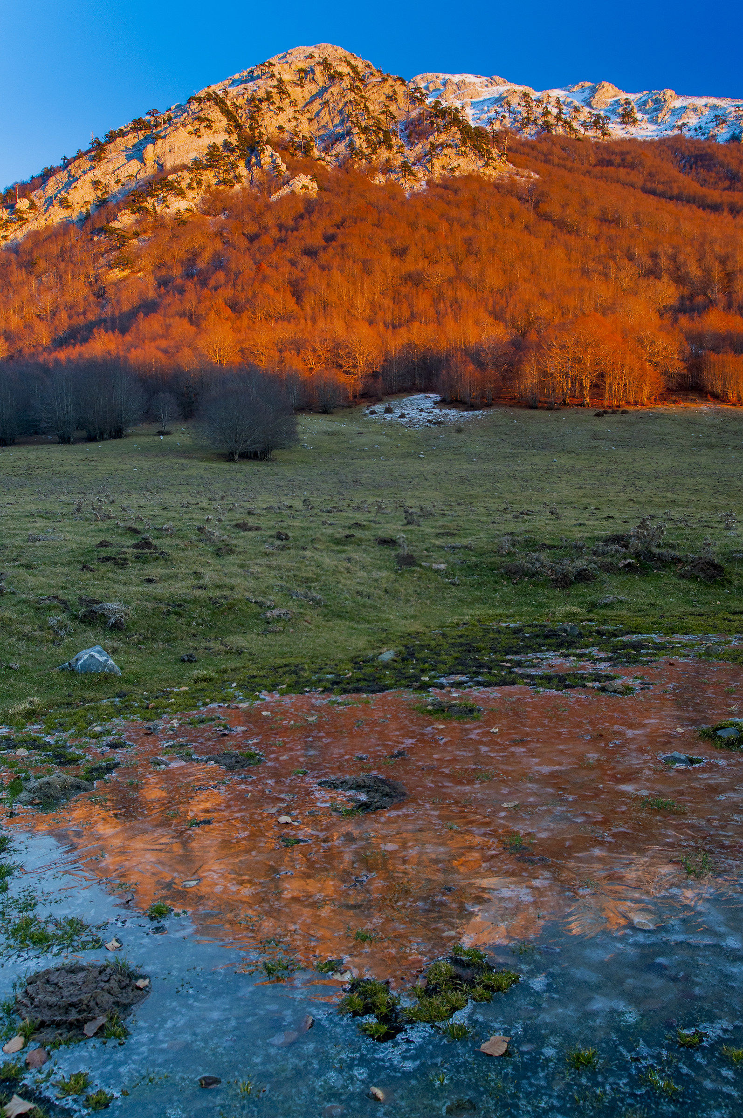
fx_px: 791
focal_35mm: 26
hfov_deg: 50.3
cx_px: 372
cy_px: 559
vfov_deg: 70.5
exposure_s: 1/13
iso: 250
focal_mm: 17
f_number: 8
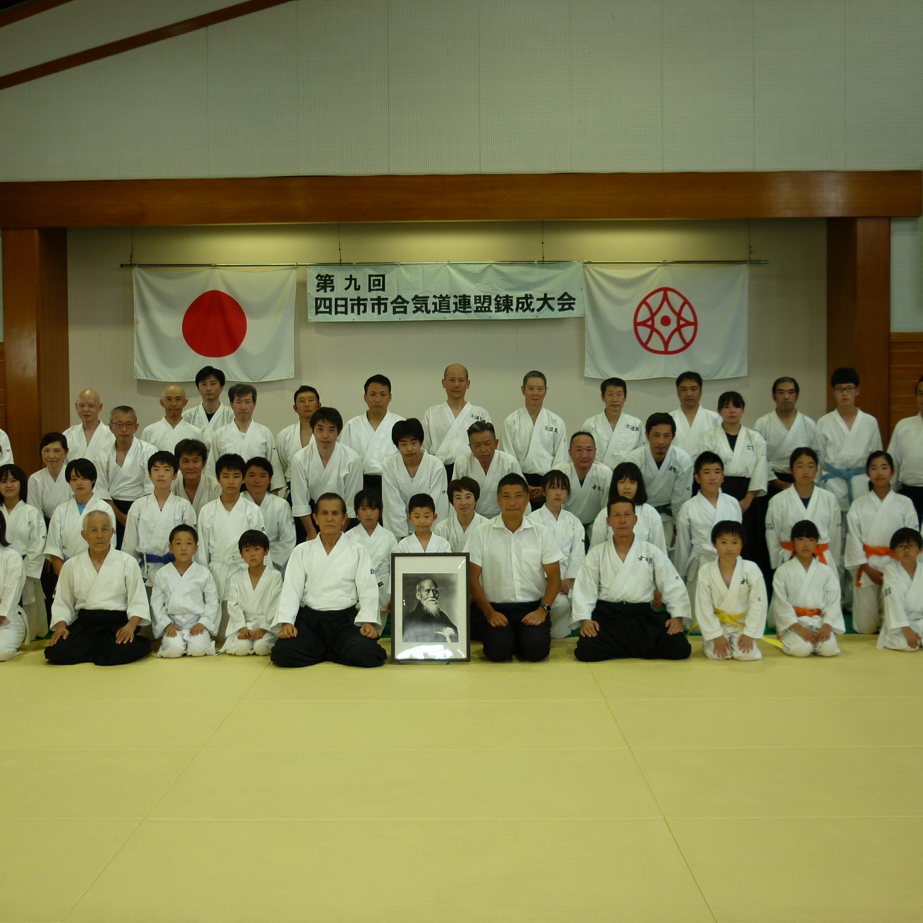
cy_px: 462
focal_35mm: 39
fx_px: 1177
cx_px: 442
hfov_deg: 42.8
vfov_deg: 42.8
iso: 80
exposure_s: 1/50
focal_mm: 5.5
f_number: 2.8
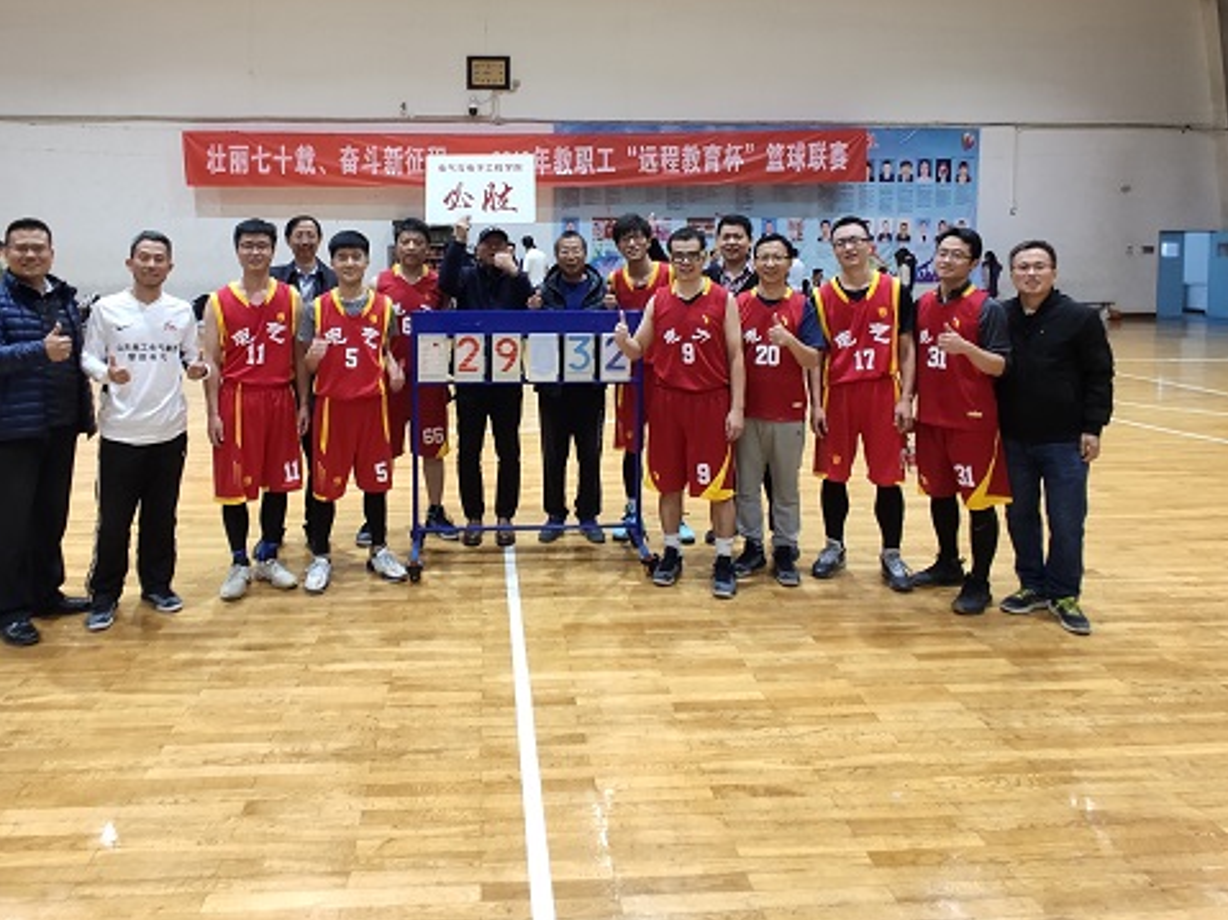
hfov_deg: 78.6
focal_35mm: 21
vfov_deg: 61.5
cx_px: 528
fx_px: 745
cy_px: 288
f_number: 2.2
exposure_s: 1/33
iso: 1104
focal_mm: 2.25
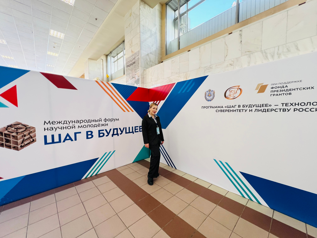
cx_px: 158
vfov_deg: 89.9
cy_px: 119
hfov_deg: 106.2
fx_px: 119
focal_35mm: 13
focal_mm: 1.57
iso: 50
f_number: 1.8
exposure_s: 1/99
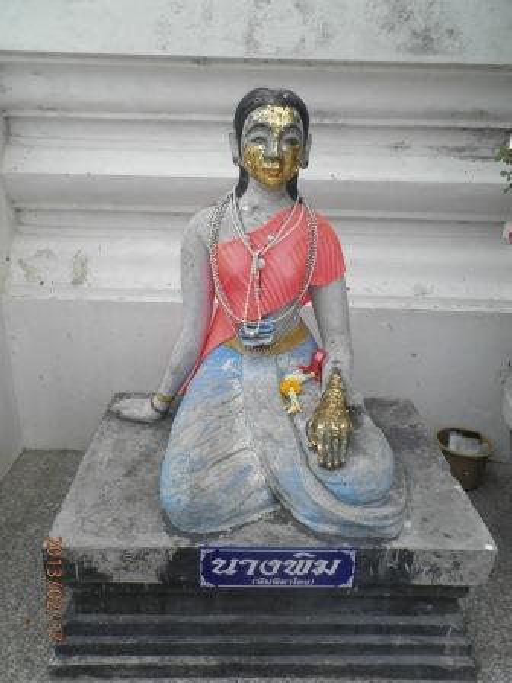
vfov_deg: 65.3
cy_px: 342
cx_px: 256
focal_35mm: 27
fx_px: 532
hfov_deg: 51.4
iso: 64
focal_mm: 4.9
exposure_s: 1/100
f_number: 8
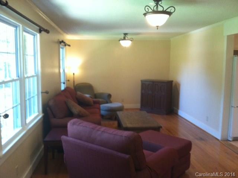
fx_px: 240
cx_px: 119
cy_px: 89
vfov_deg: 40.6
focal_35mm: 35
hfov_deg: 52.7
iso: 200
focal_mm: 3.85
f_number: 2.8
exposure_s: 1/15
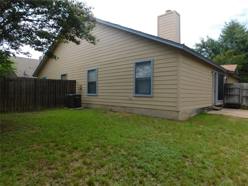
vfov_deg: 58.9
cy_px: 93
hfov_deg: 73.9
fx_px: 165
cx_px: 124
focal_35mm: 23
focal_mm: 4
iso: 125
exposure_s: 1/1250
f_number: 3
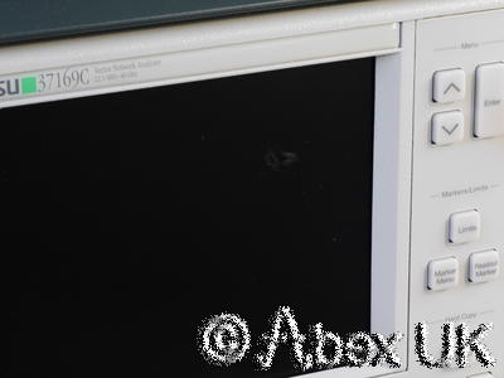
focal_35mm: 130
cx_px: 252
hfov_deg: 15.2
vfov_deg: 11.4
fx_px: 1893
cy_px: 189
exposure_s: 1/3.2
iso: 800
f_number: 14
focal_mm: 65
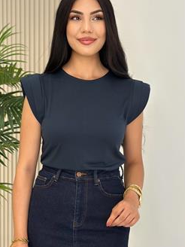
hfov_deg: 18.9
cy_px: 146
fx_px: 556
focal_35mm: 78
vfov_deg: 25.0
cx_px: 82
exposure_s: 1/228
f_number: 1.78
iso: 80
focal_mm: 6.86
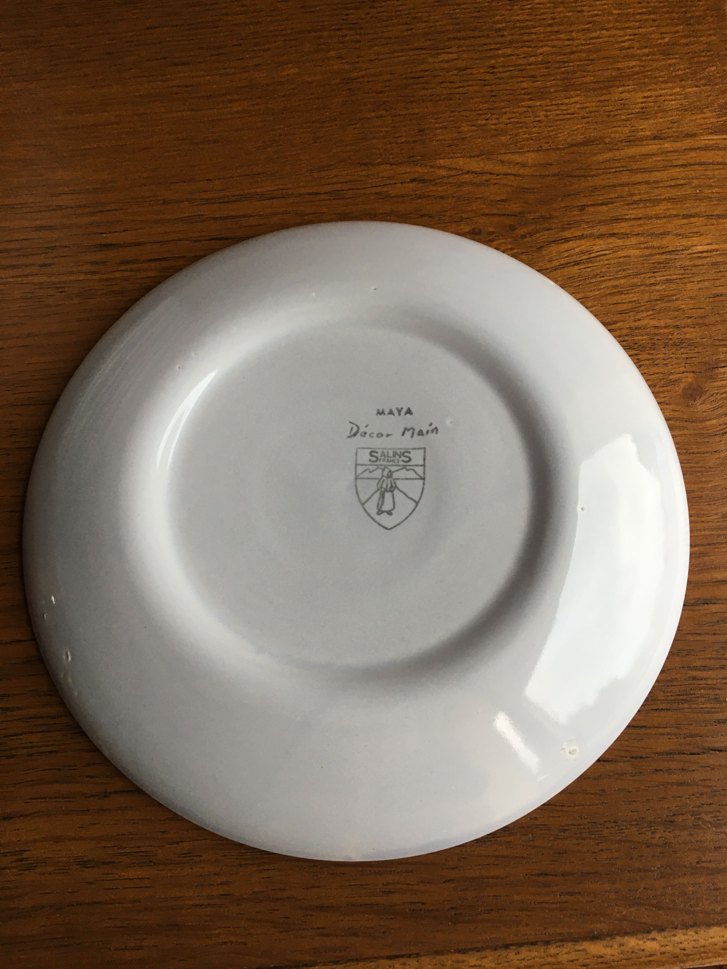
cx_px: 364
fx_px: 812
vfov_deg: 61.7
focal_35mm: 29
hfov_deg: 48.2
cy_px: 484
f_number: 2.2
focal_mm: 4.15
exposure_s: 1/33
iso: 50
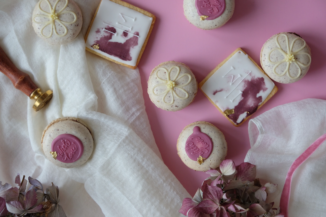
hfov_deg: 31.4
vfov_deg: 21.2
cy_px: 108
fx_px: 580
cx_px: 163
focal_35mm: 64
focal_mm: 42.5
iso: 1000
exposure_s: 1/125
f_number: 5.6
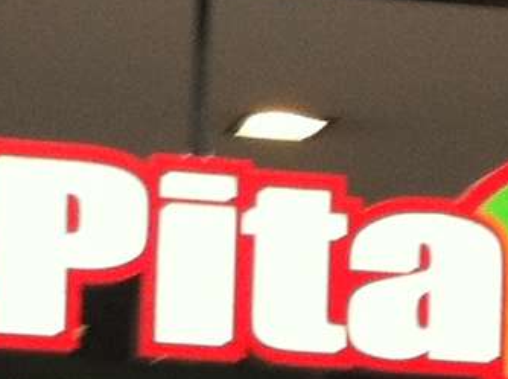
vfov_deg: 5.4
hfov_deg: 7.3
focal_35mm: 272
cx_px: 298
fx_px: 3983
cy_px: 702
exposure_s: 1/40
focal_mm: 3.85
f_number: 2.8
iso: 80
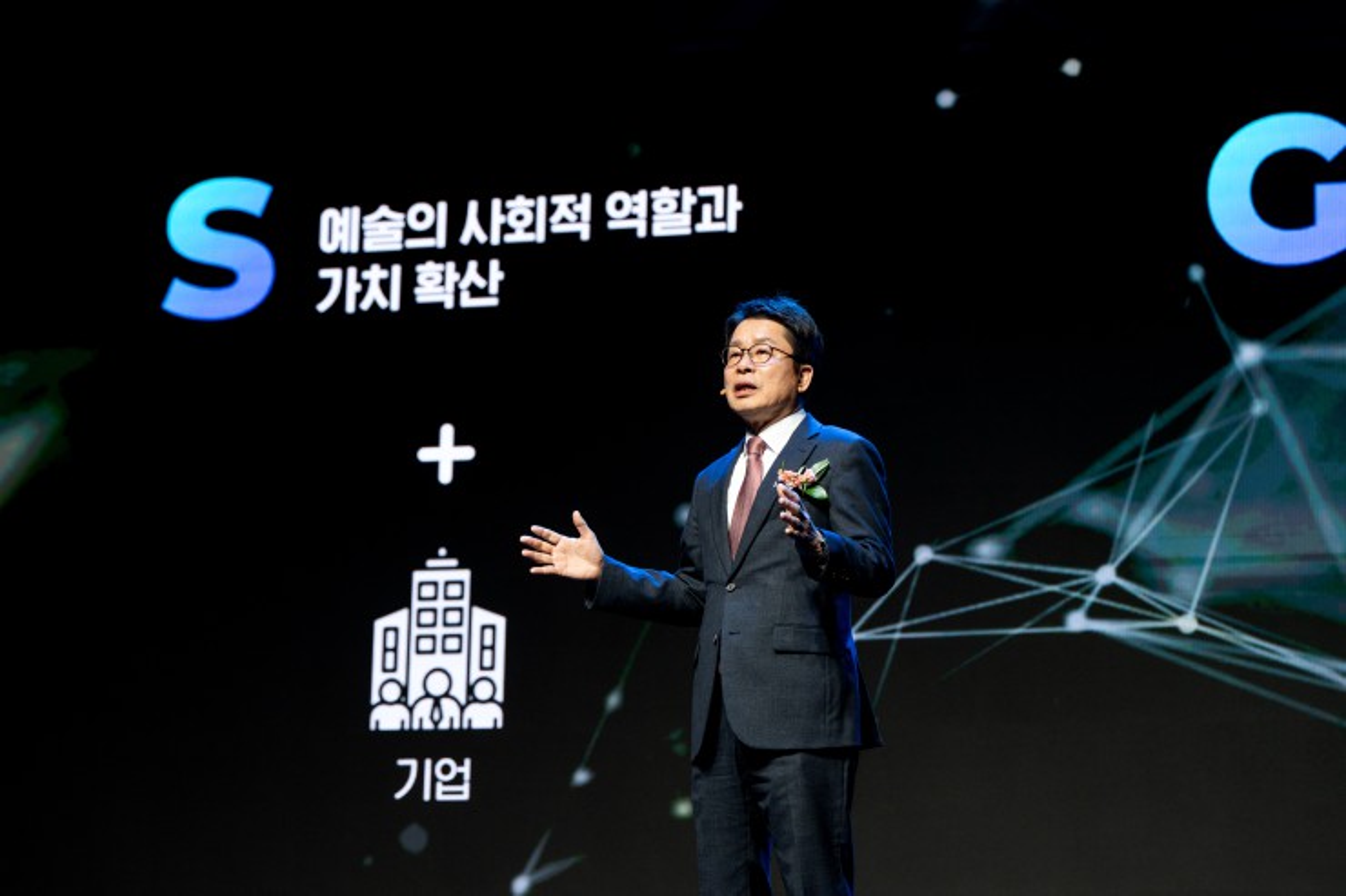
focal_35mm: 106
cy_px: 448
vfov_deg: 12.9
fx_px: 3962
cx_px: 673
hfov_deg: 19.3
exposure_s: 1/250
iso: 1600
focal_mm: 106
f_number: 4
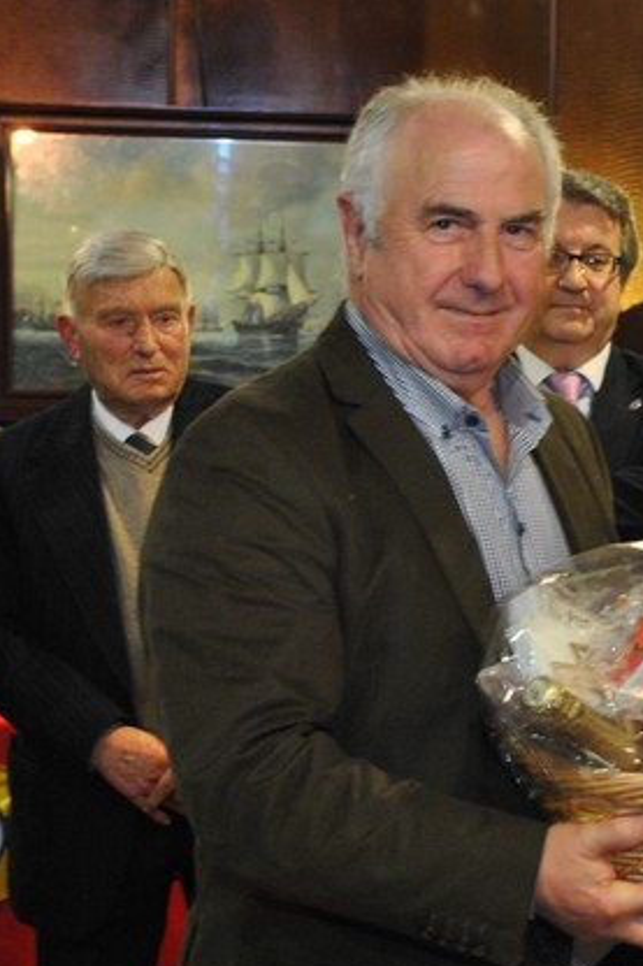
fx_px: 3032
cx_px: 720
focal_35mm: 113
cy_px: 543
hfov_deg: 11.9
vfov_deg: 18.1
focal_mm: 35
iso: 400
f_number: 5
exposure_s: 1/4
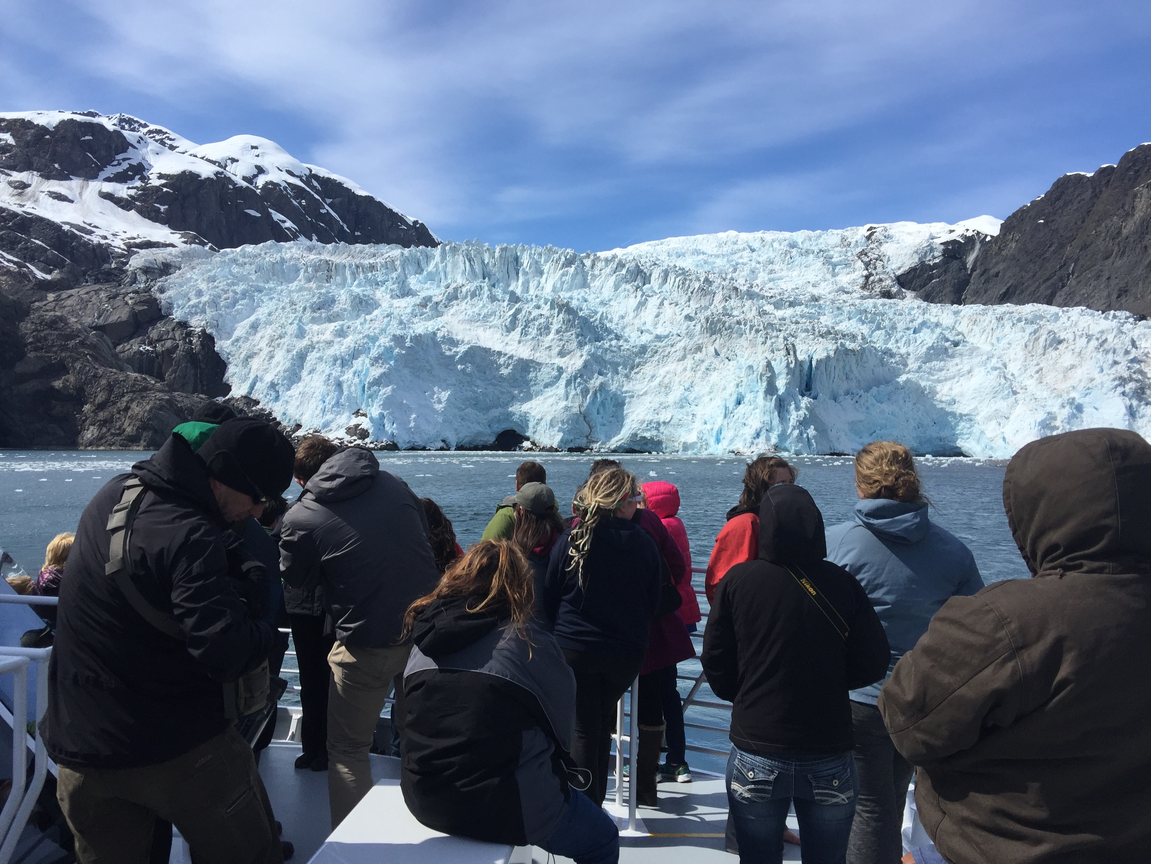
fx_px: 964
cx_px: 576
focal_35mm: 29
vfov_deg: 48.2
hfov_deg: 61.7
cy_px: 432
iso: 32
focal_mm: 4.15
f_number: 2.2
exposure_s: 1/3300
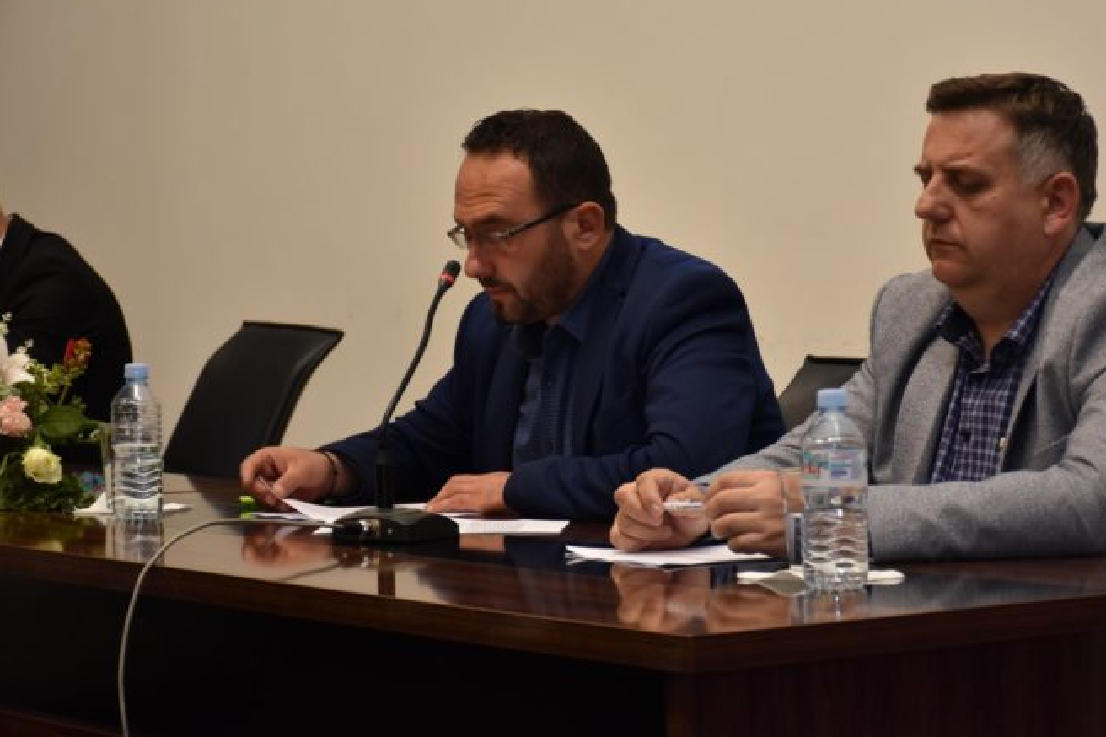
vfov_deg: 11.1
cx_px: 642
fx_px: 3778
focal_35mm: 123
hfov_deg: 16.6
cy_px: 332
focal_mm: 70
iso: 800
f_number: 5
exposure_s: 1/160
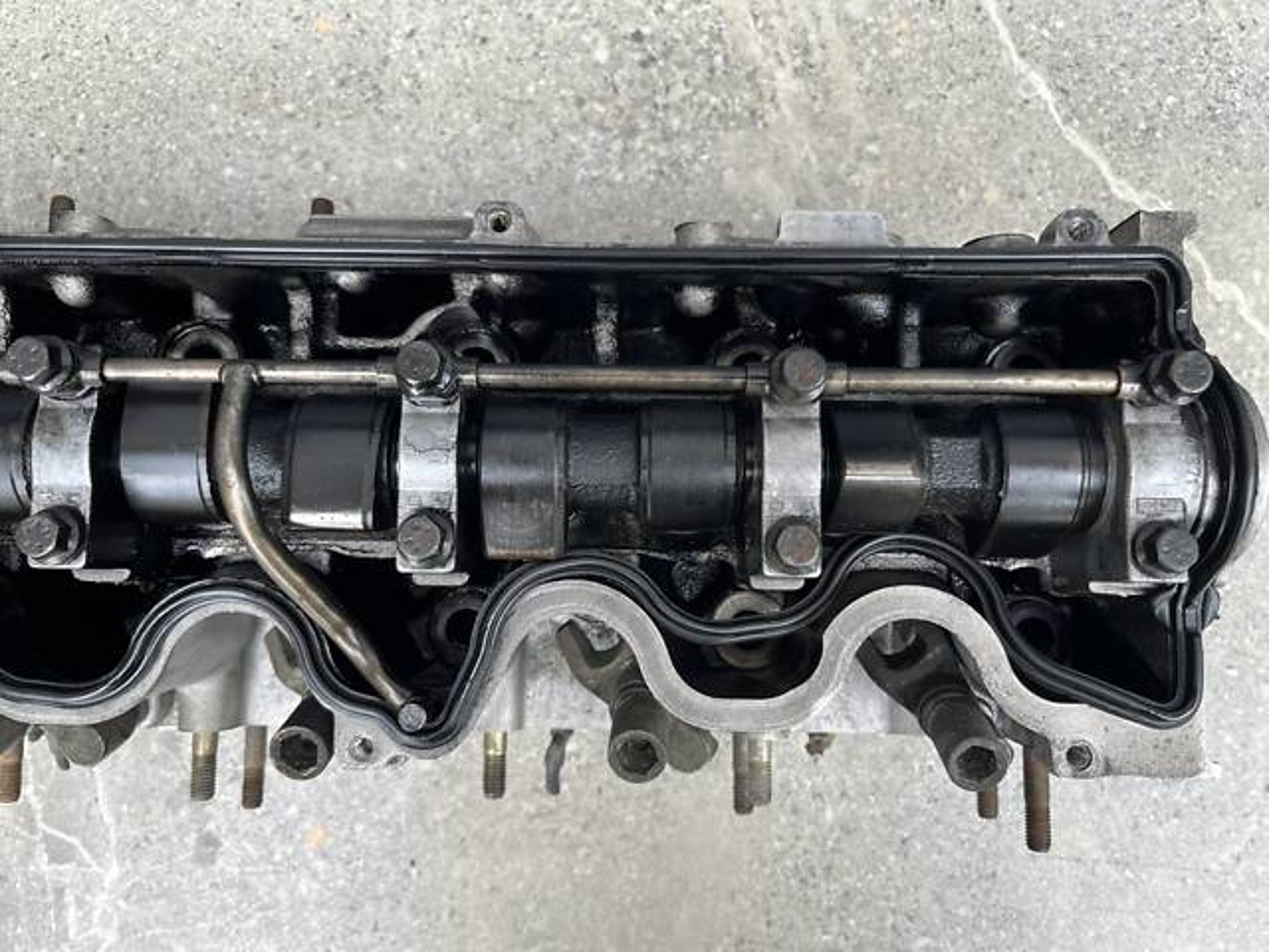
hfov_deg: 67.3
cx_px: 634
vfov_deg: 53.1
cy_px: 476
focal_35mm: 26
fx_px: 953
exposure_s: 1/122
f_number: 1.6
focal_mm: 5.1
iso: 32
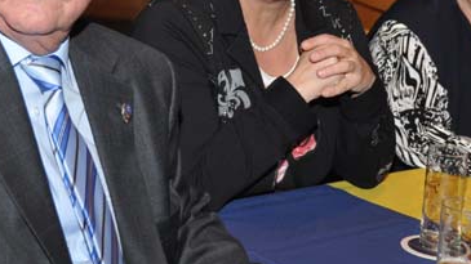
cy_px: 23
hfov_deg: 18.3
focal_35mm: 117
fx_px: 1461
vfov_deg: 10.3
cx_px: 234
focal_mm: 34
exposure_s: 1/60
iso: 640
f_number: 4.2
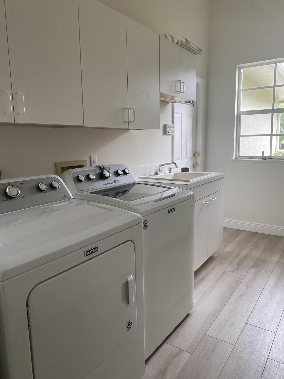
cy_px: 190
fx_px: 284
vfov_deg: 67.3
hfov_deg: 53.1
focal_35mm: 26
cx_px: 142
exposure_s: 1/121
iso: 125
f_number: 1.8
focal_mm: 4.25
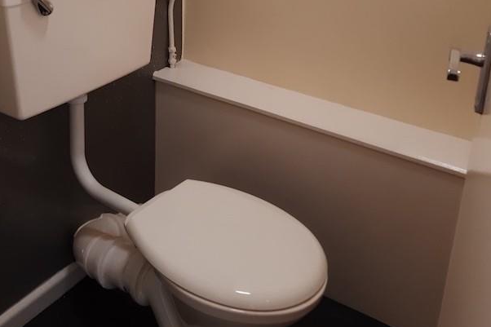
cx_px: 220
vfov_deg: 28.4
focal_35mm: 46
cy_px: 51
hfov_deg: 42.7
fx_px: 627
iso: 100
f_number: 1.7
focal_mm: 3.92
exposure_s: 1/50
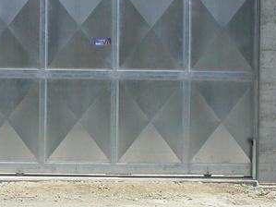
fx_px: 861
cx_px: 147
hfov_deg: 18.2
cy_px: 90
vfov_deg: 13.7
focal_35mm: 108
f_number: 7.8
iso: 200
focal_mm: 8.9
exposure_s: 1/754
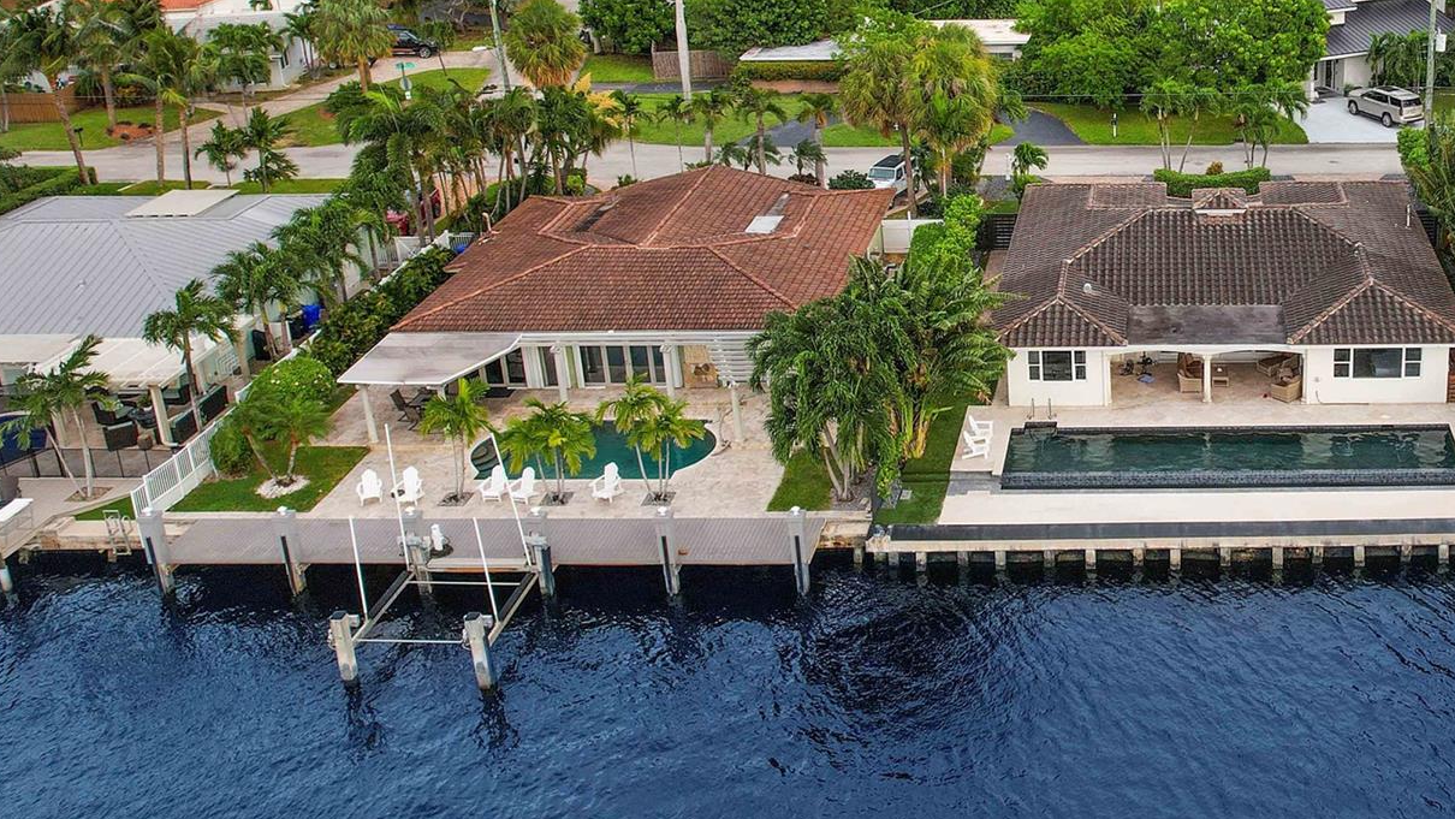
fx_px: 1505
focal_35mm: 39
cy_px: 203
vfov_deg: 29.9
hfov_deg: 48.5
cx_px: 1176
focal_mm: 8.38
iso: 100
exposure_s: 1/100
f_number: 2.8
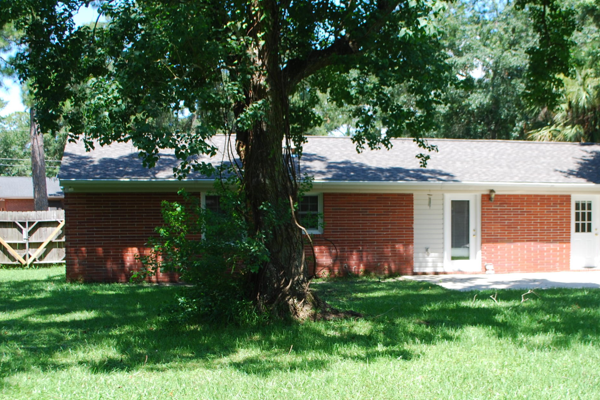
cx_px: 355
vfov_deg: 28.0
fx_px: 800
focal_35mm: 48
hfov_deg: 41.0
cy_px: 251
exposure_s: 1/125
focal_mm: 20
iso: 100
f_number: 5.6
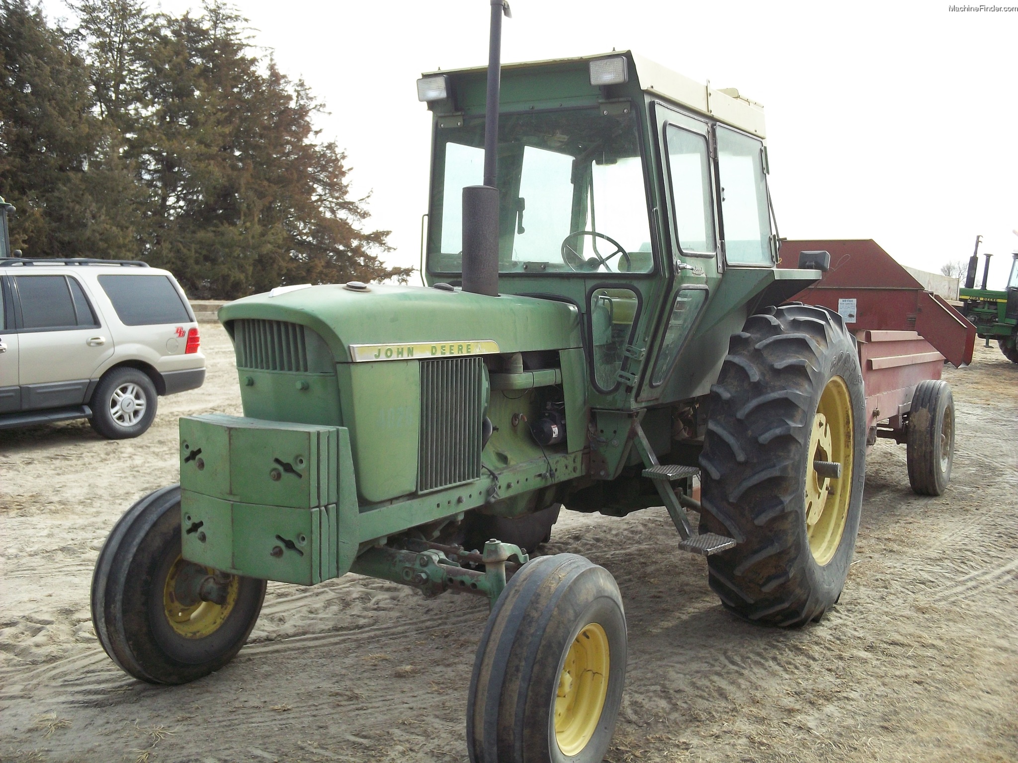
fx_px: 1118
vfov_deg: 37.7
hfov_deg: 49.0
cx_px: 509
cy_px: 382
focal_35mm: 38
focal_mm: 6.3
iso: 80
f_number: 4.5
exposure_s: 1/160
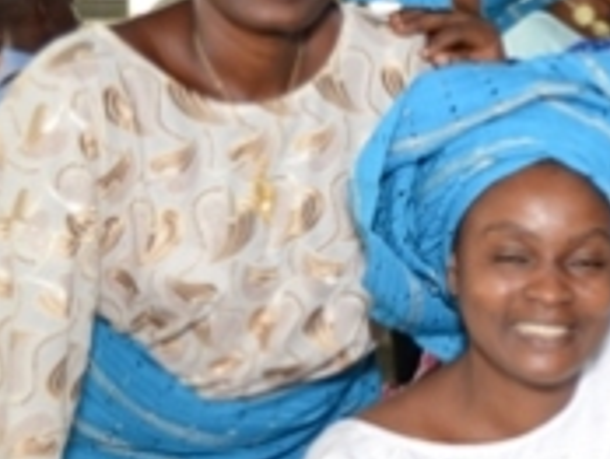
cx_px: 859
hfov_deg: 18.5
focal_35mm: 96
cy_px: 368
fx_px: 1694
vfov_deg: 15.3
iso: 1000
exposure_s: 1/60
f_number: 2.8
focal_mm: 29
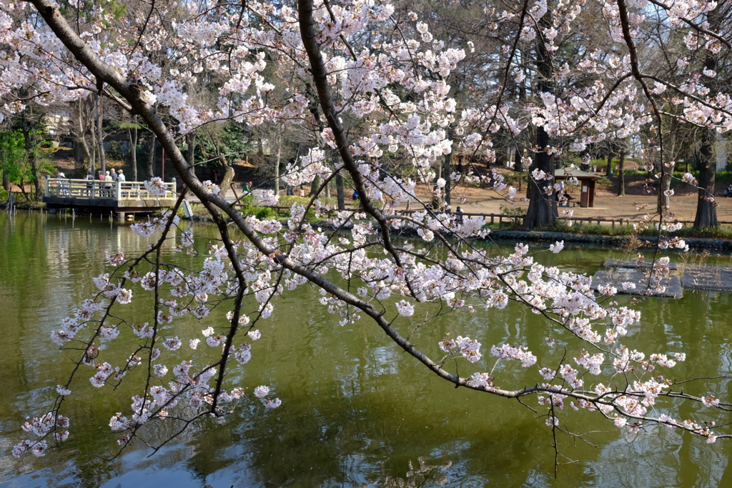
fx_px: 712
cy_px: 244
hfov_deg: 54.4
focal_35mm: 35
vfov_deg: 37.9
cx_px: 366
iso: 200
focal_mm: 23
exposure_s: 1/240
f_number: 5.6
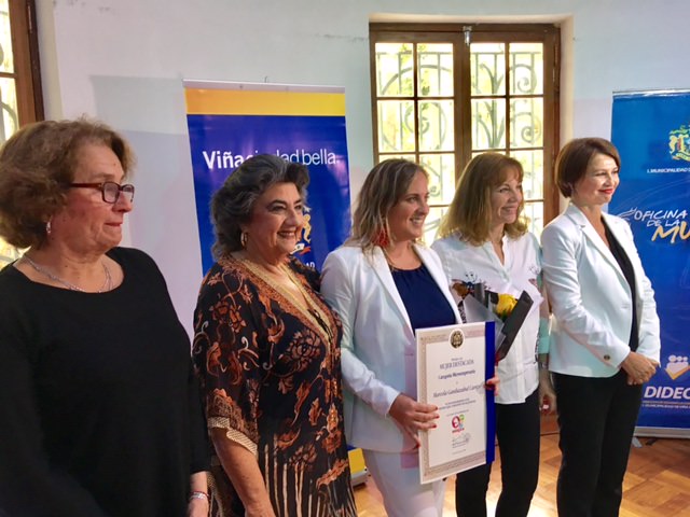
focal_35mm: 29
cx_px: 345
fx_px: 578
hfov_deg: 61.7
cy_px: 258
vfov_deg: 48.2
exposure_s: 1/33
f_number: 2.2
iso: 125
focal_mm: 4.15
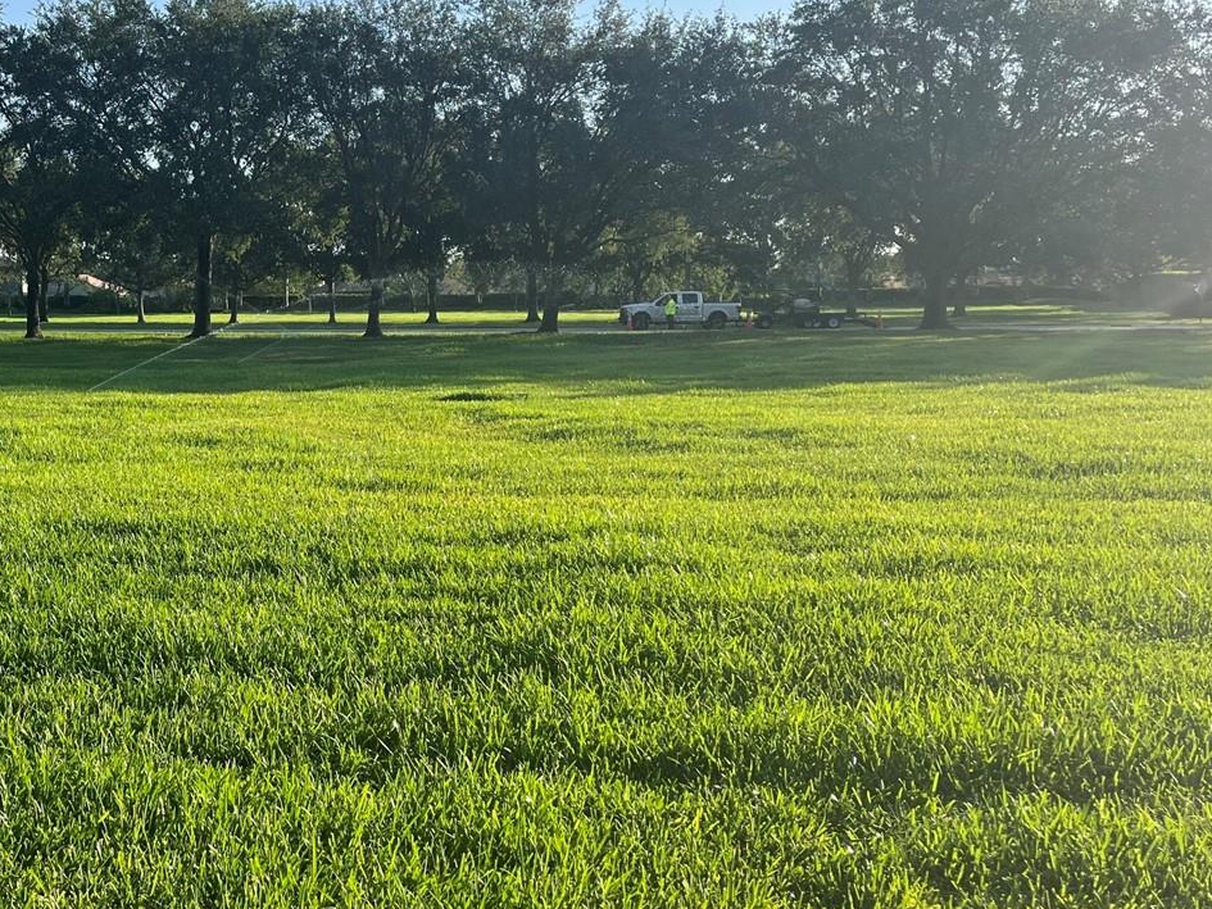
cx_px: 341
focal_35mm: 44
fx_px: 1541
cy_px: 438
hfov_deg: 42.0
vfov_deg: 32.9
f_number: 1.6
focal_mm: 5.1
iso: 50
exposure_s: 1/1832
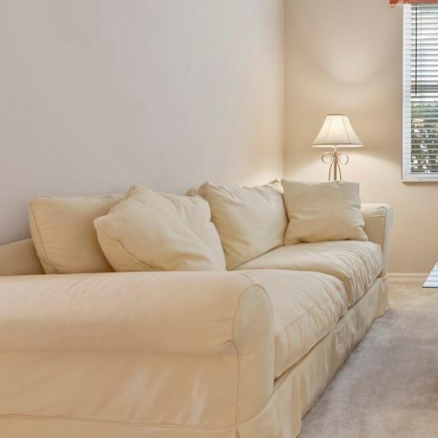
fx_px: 544
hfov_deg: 37.1
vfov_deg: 43.1
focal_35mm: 38
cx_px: 477
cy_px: 136
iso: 100
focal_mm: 16
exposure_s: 2.5
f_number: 9
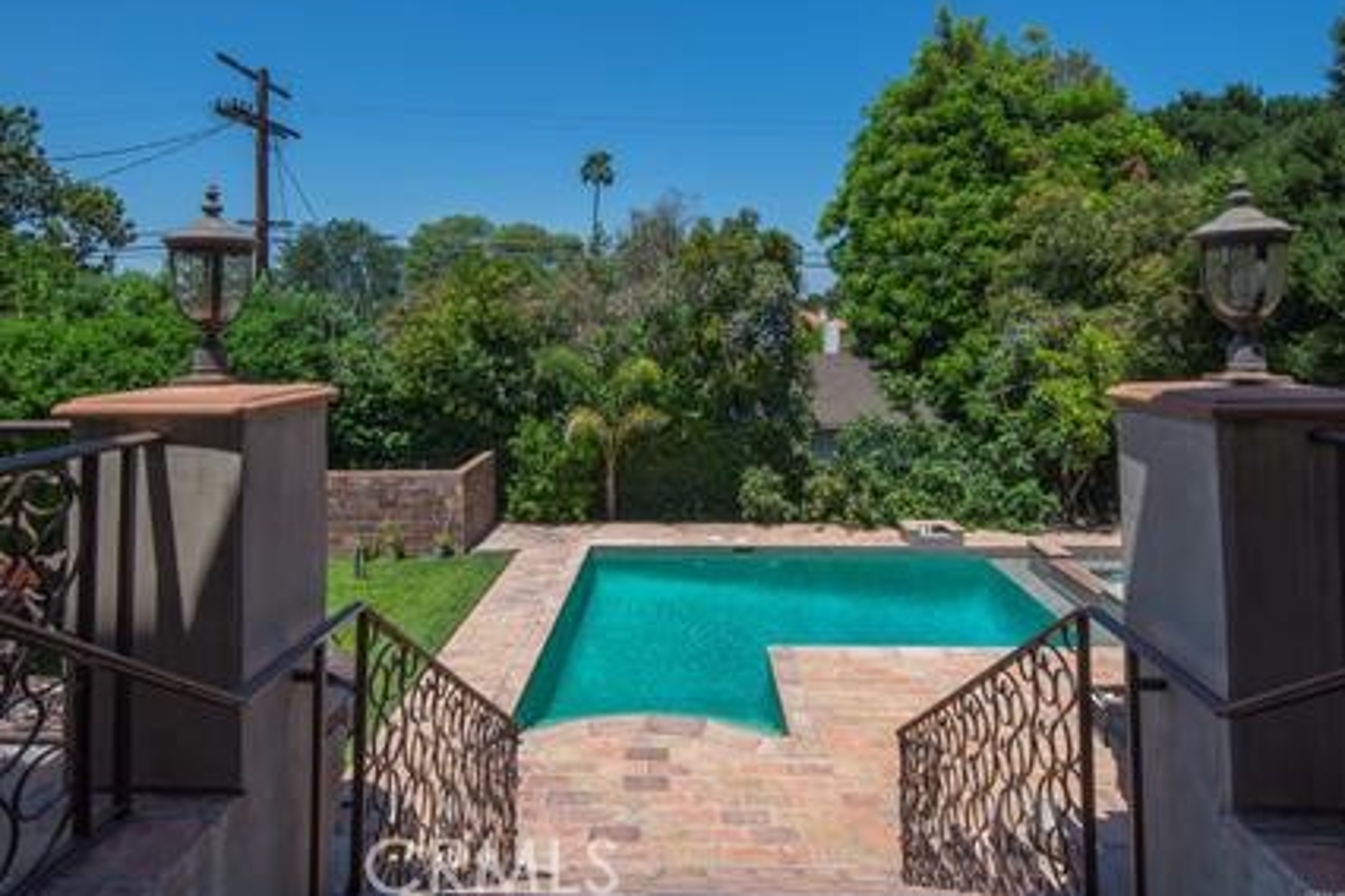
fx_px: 710
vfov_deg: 64.5
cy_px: 439
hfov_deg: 86.9
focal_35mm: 19
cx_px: 660
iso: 200
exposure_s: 1/80
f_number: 22
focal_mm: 18
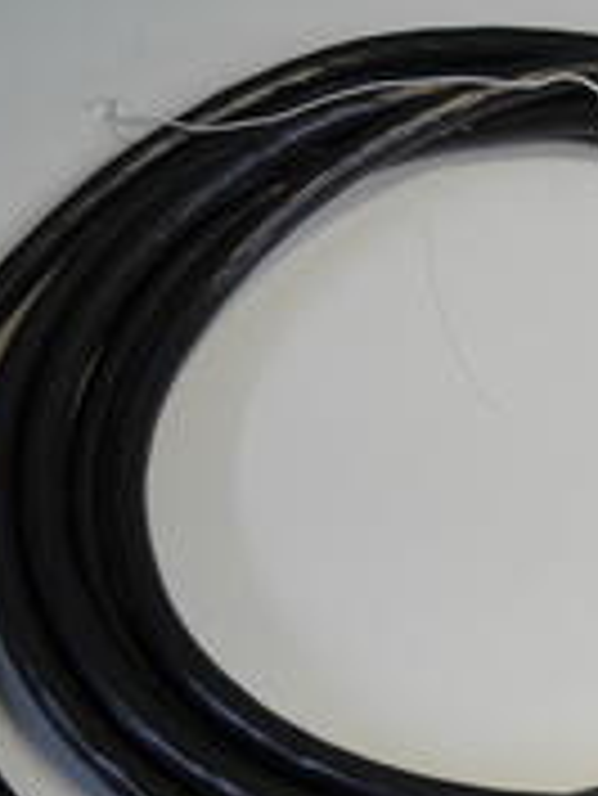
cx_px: 477
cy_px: 625
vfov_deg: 20.4
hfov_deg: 15.5
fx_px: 2186
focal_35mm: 95
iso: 200
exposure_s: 1/10
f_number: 8
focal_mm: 21
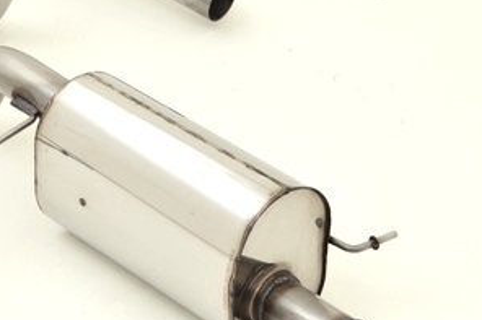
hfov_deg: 13.9
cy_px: 130
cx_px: 49
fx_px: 1955
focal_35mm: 146
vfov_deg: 9.4
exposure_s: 1/125
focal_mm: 45
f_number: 10
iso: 200
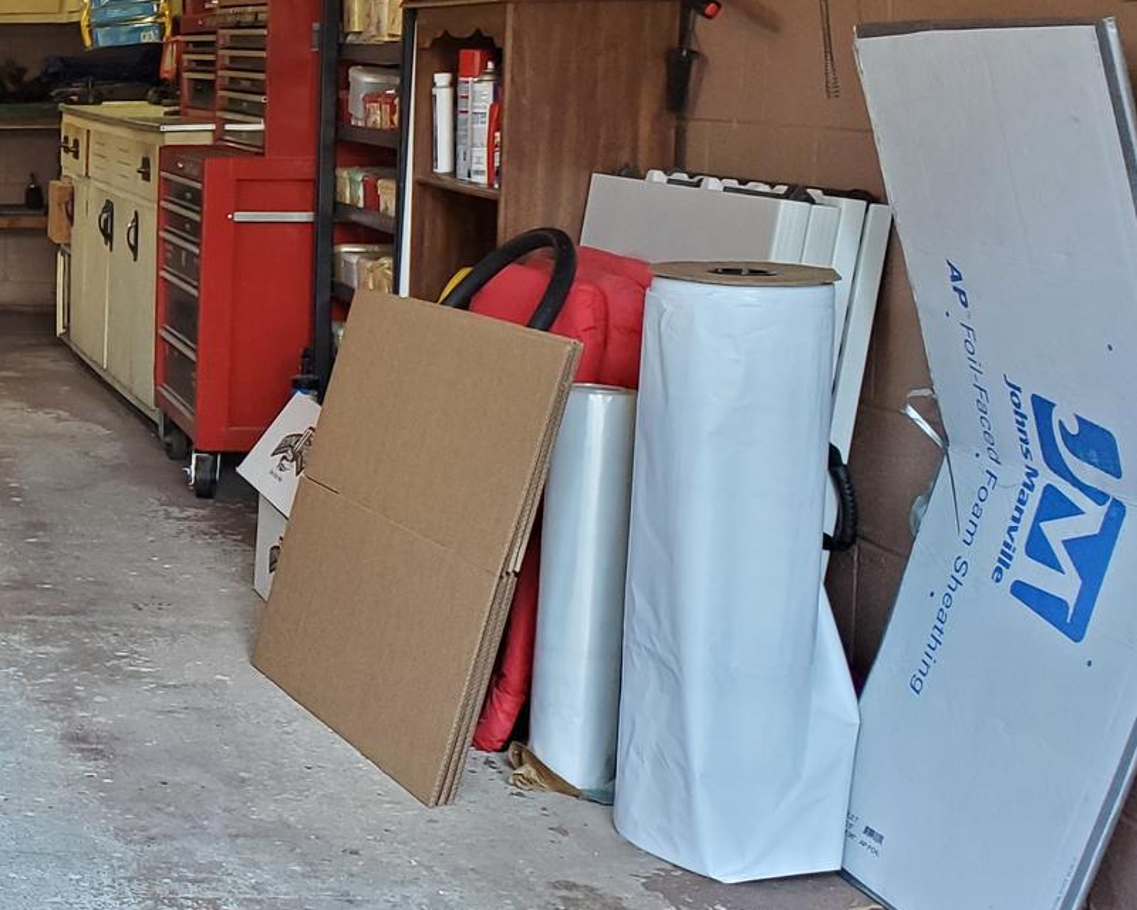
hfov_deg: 25.6
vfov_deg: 23.4
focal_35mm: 65
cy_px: 280
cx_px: -284
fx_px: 2187
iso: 200
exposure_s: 1/59
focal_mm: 4.3
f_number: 2.4
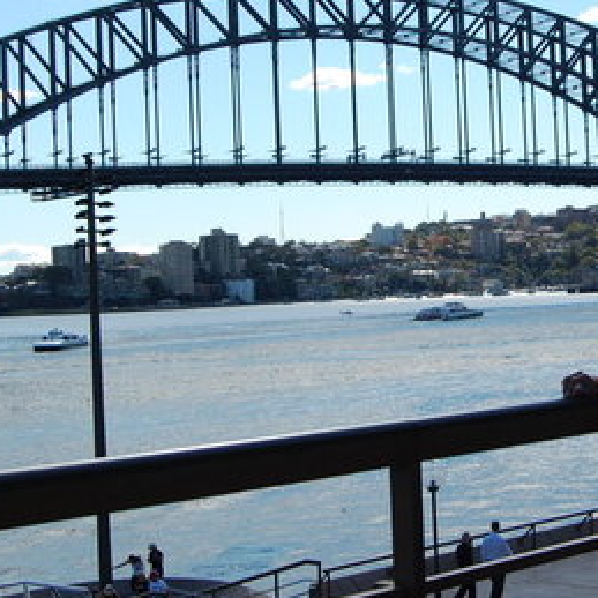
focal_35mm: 82
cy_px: 226
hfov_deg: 20.9
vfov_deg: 21.1
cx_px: 487
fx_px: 1603
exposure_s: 1/320
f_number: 9
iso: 200
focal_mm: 26
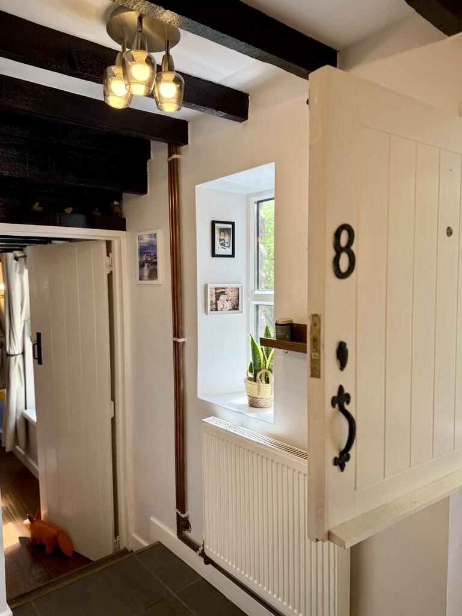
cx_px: 231
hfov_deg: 56.8
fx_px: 427
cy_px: 308
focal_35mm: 24
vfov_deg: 71.6
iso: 125
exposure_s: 1/230
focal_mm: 6.76
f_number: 1.78
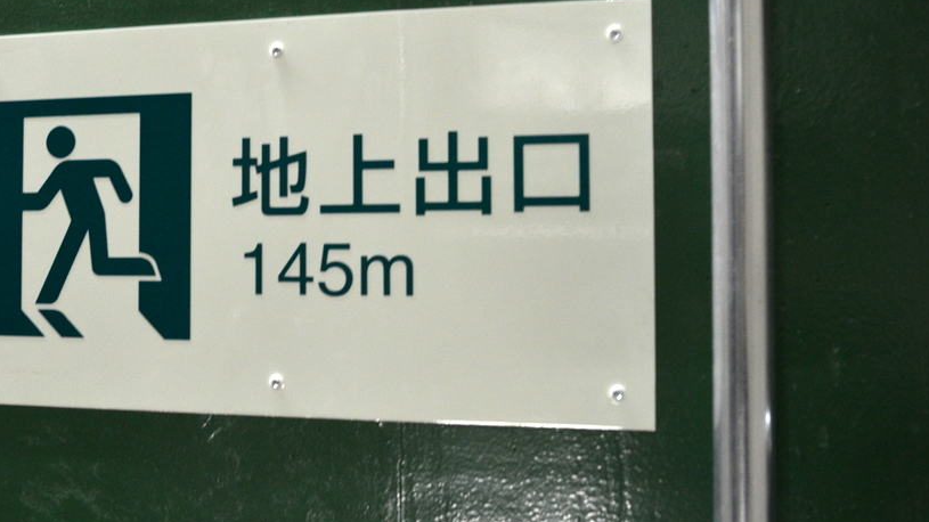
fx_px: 1330
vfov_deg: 22.2
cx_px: 278
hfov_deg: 37.9
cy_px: 209
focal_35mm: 54
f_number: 5.6
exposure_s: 1/40
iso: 1600
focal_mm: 35
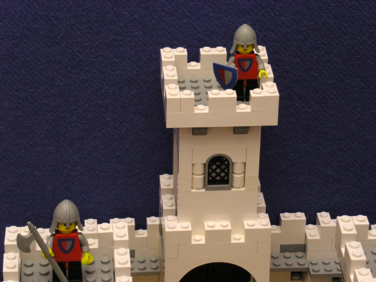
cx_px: 188
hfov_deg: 17.3
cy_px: 141
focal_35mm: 114
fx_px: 1238
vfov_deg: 13.0
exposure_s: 1/2
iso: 200
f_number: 8
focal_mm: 23.4
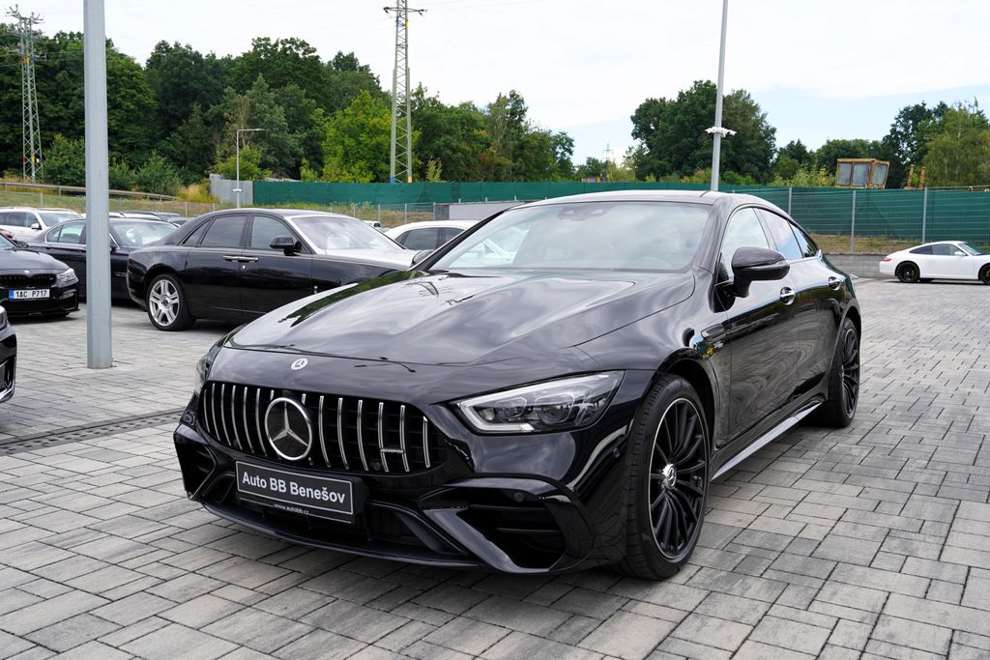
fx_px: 880
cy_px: 330
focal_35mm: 32
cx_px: 495
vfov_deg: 41.1
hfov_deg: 58.7
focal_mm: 32
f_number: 6.3
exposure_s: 1/160
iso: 100
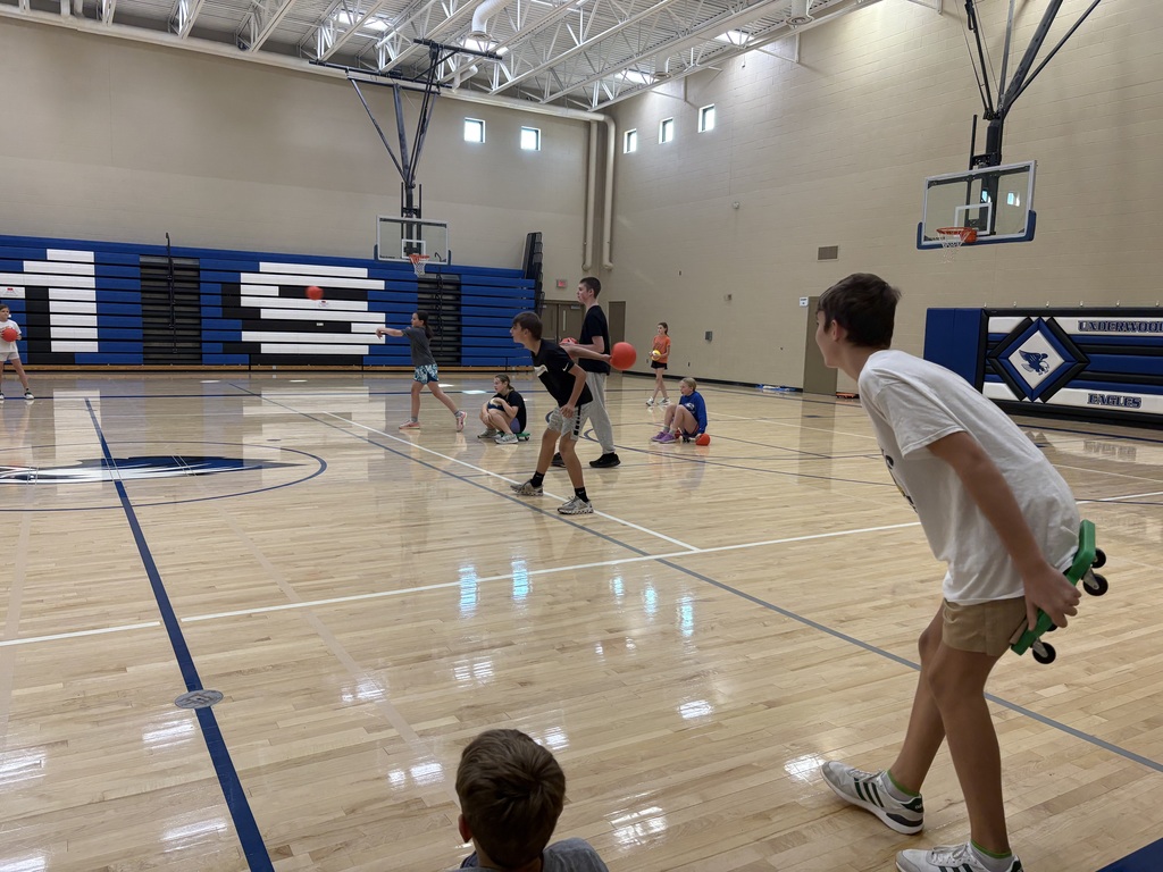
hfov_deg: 67.3
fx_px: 874
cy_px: 436
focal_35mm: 26
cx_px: 582
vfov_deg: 53.1
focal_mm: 5.96
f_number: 1.6
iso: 125
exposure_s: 1/120
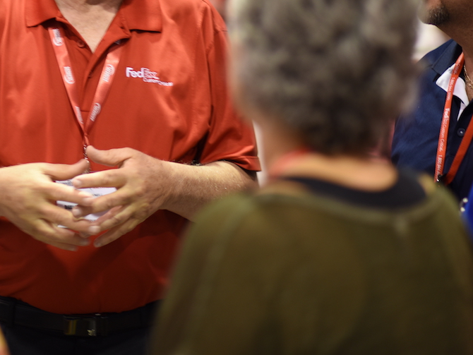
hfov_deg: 10.8
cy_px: 14
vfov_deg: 8.1
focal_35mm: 183
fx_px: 2501
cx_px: 63
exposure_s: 1/60
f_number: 1.8
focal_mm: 85
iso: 200
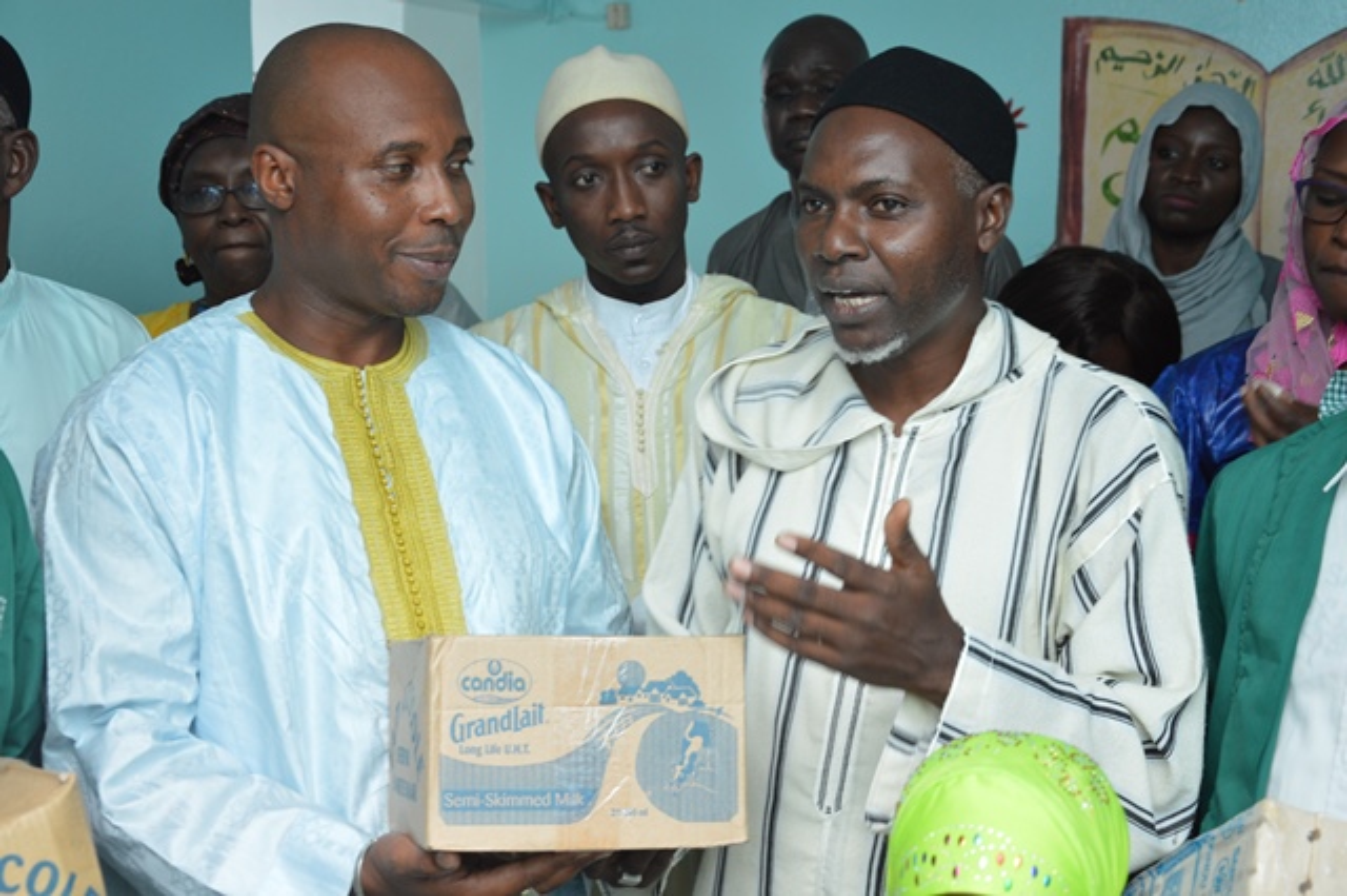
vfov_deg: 25.7
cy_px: 448
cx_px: 674
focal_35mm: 52
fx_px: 1963
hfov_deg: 37.9
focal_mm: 35
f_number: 4.5
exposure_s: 1/40
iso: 400
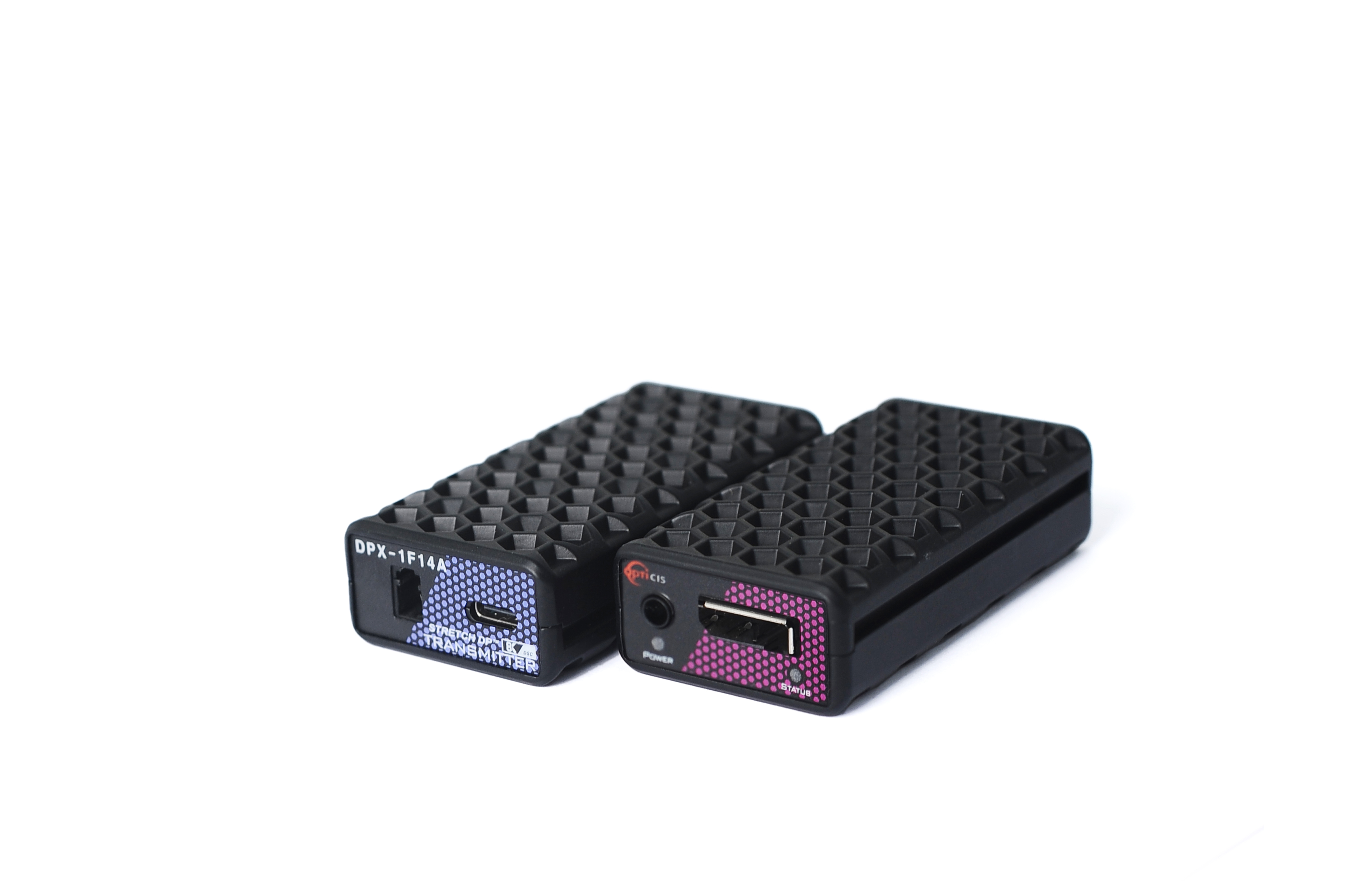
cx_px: 683
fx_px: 1905
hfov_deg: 38.9
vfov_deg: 26.5
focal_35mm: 51
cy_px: 442
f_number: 5.6
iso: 200
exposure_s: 1/100
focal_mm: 50
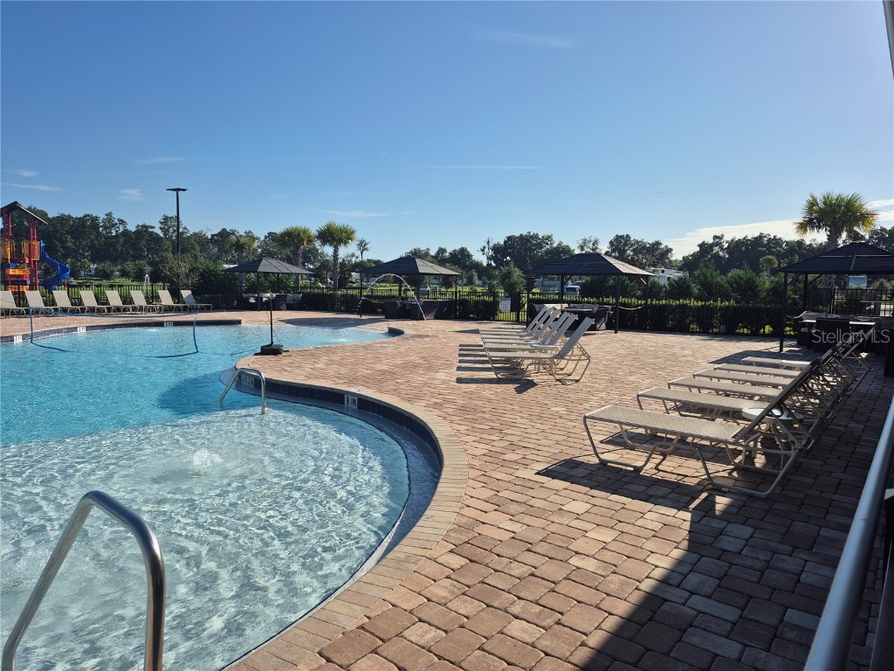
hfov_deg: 73.9
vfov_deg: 58.9
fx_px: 594
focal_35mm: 23
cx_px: 447
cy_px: 336
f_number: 1.8
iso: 25
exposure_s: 1/2880
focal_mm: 5.4
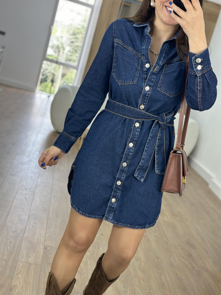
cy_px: 148
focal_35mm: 48
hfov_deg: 30.3
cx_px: 110
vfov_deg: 39.7
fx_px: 409
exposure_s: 1/100
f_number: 1.78
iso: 64
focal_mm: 6.86
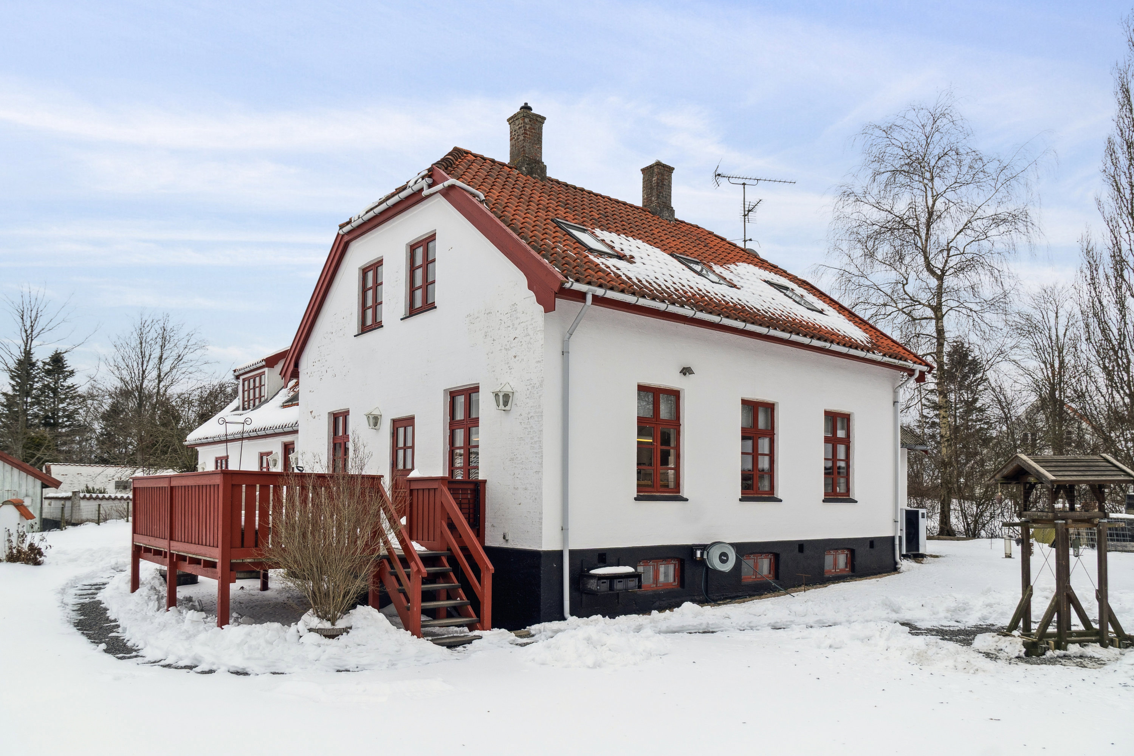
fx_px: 756
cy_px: 378
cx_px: 567
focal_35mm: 24
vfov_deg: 53.1
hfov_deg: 73.7
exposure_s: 1/250
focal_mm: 16
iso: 200
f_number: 6.3
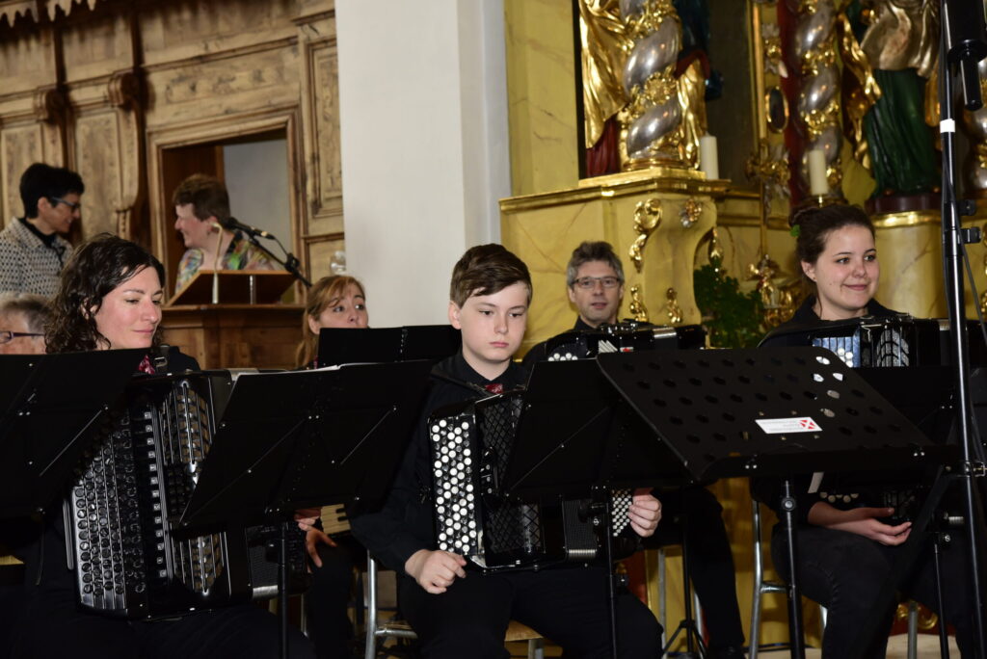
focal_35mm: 78
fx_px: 2140
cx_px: 494
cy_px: 330
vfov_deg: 17.5
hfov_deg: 26.0
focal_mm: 78
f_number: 5.6
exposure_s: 1/80
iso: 1800
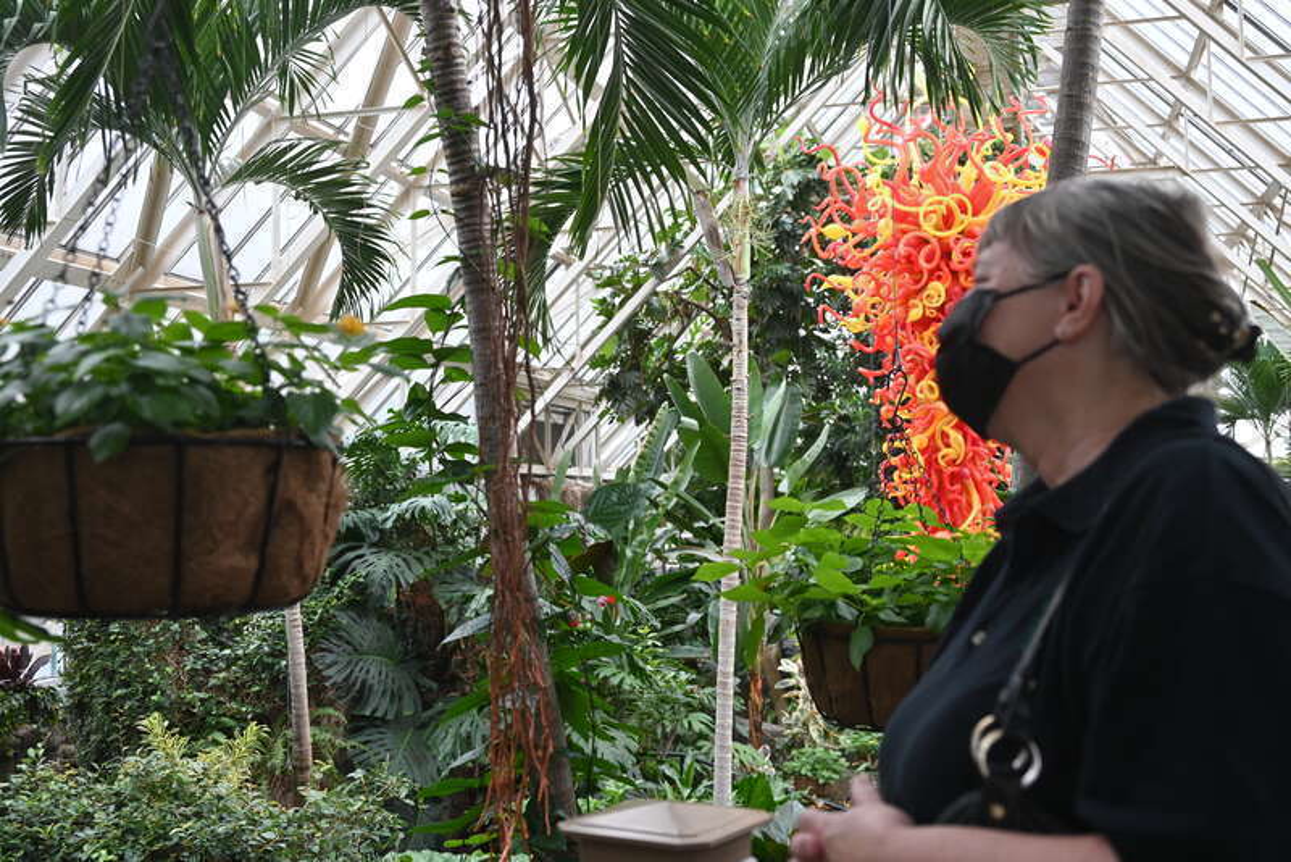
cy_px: 431
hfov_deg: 48.4
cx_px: 646
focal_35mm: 40
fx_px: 1435
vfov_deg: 33.4
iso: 640
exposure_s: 1/125
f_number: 5
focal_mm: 40
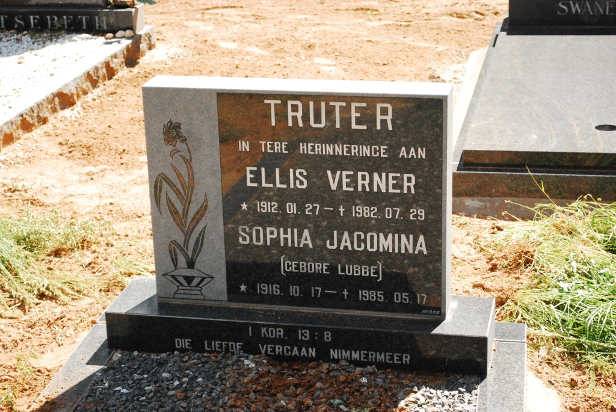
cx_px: 308
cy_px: 206
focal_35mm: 75
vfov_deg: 18.2
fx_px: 1285
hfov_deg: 27.0
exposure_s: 1/2000
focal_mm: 50
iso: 1600
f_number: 5.6
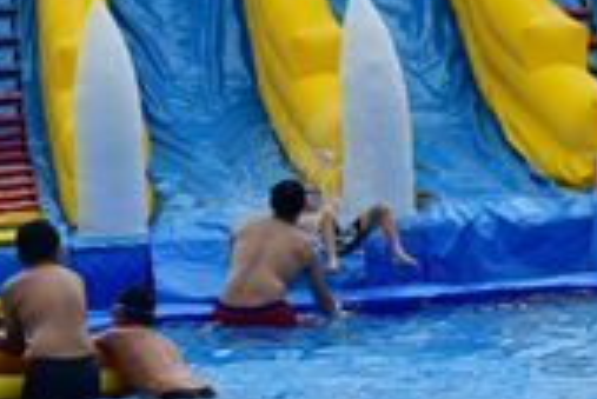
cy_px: -4
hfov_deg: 14.4
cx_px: 339
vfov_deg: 9.6
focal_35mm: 142
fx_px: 2357
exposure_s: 1/250
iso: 100
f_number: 5.6
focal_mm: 32
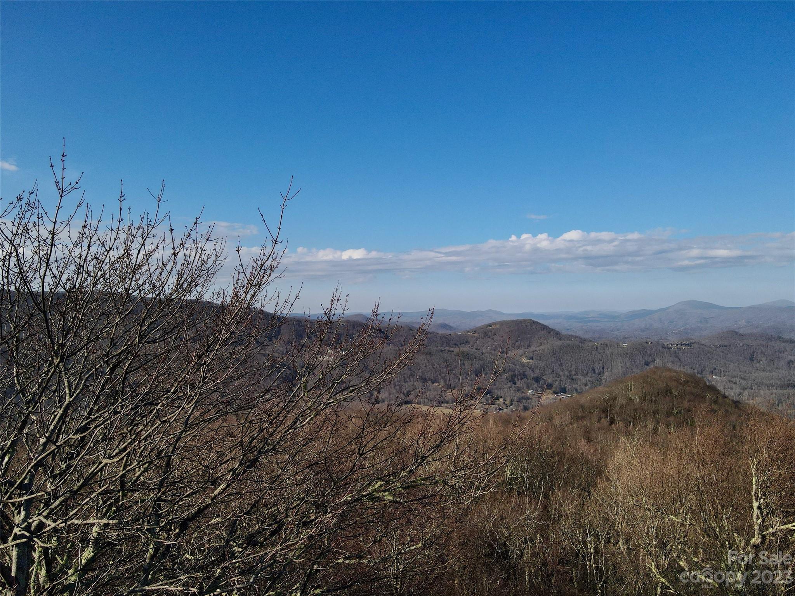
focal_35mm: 24
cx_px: 398
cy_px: 298
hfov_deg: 71.6
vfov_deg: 56.8
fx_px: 551
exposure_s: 1/1500
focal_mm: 4.5
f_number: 2.8
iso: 100
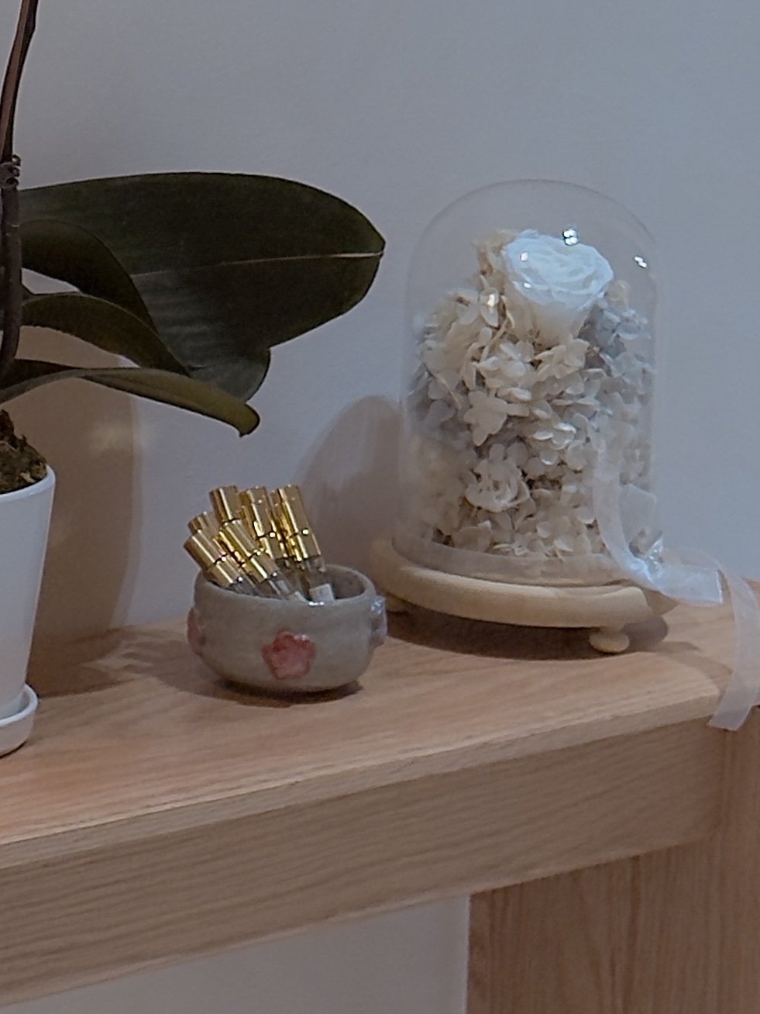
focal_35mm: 148
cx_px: -261
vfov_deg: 13.1
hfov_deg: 9.8
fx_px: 4332
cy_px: -57
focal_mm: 6.76
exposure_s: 1/235
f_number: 1.78
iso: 160
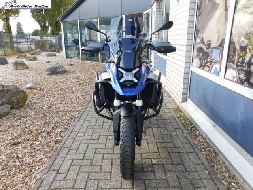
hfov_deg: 69.4
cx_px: 126
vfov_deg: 54.9
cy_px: 95
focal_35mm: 25
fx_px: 183
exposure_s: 1/200
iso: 125
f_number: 3.1
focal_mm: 4.5
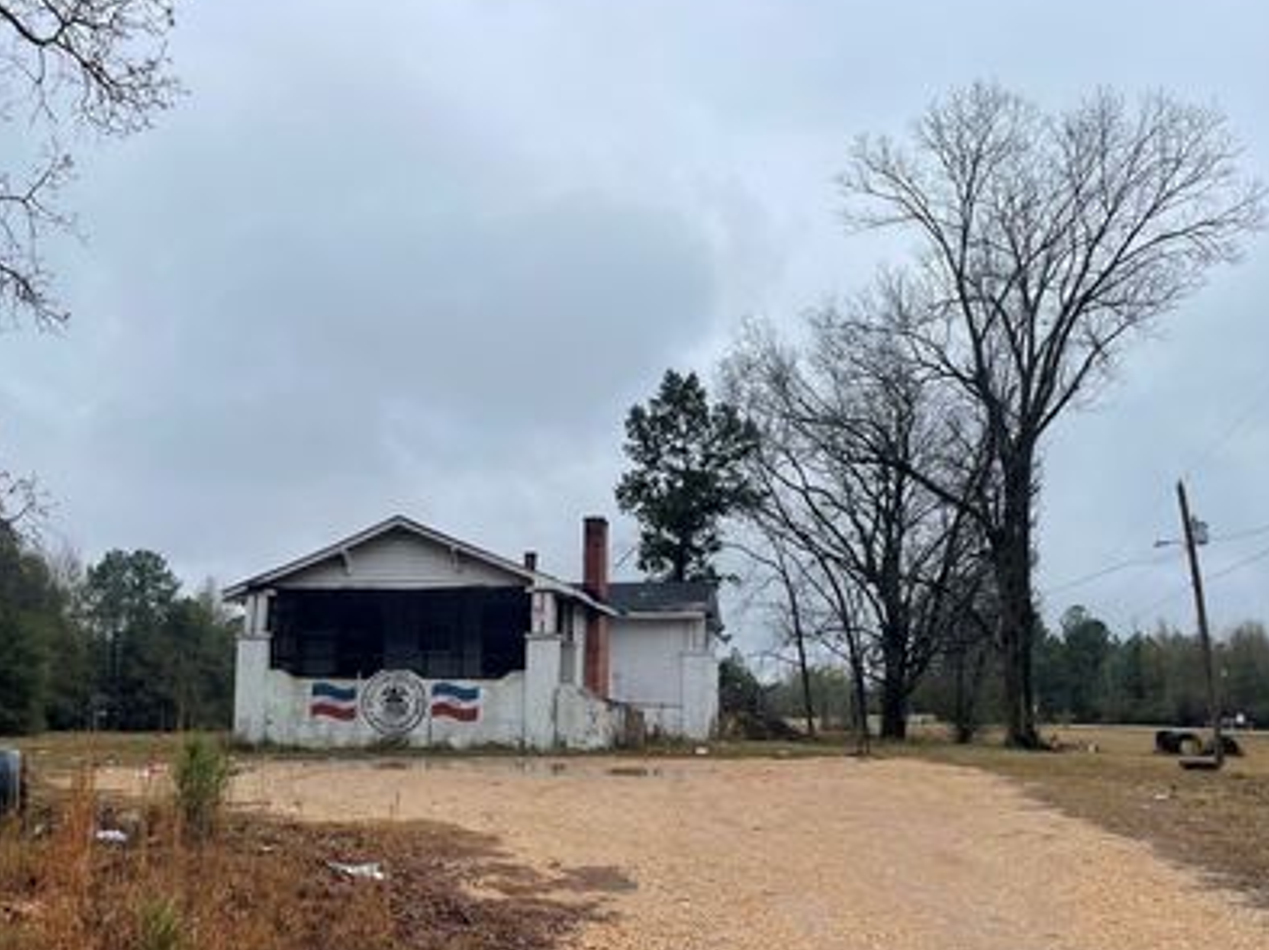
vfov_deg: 42.7
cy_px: 559
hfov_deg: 55.3
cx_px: 567
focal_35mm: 33
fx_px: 1209
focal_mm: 4.2
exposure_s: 1/1742
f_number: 1.6
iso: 32
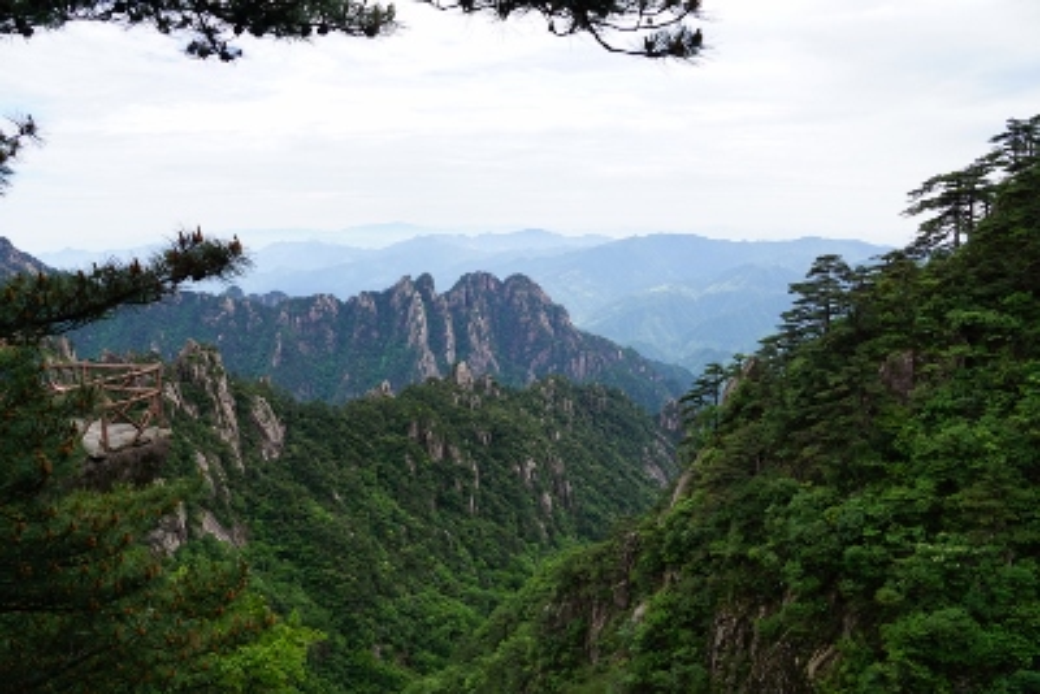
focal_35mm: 27
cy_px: 347
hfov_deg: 67.4
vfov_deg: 48.0
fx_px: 780
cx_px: 520
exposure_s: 1/125
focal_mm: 18
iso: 100
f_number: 9
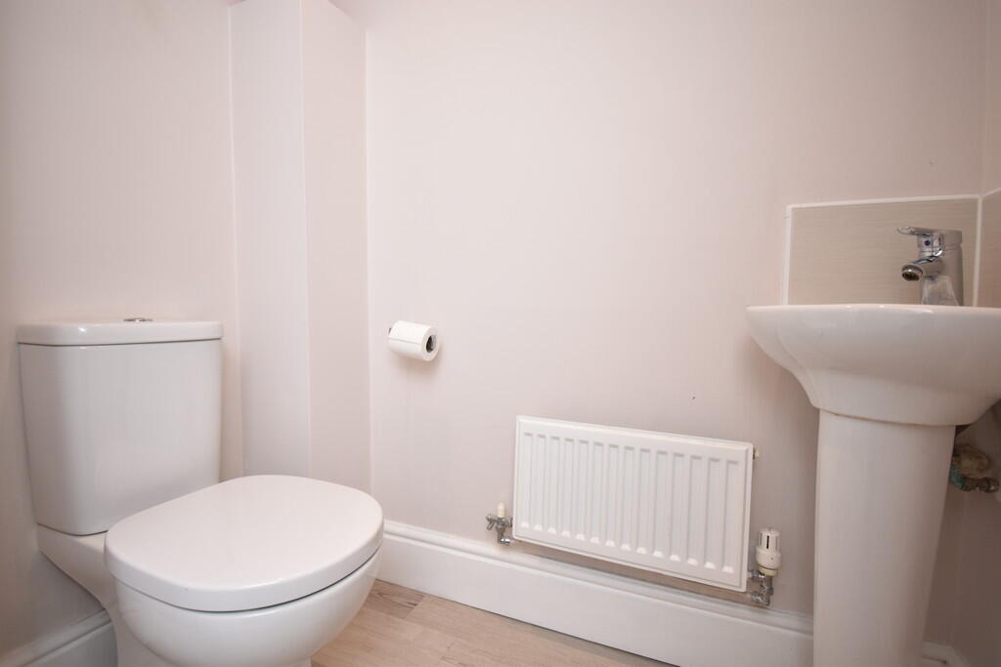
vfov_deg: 77.3
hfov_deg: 100.4
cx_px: 500
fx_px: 417
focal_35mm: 15
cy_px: 334
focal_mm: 10
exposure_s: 1/60
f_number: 4.5
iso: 400
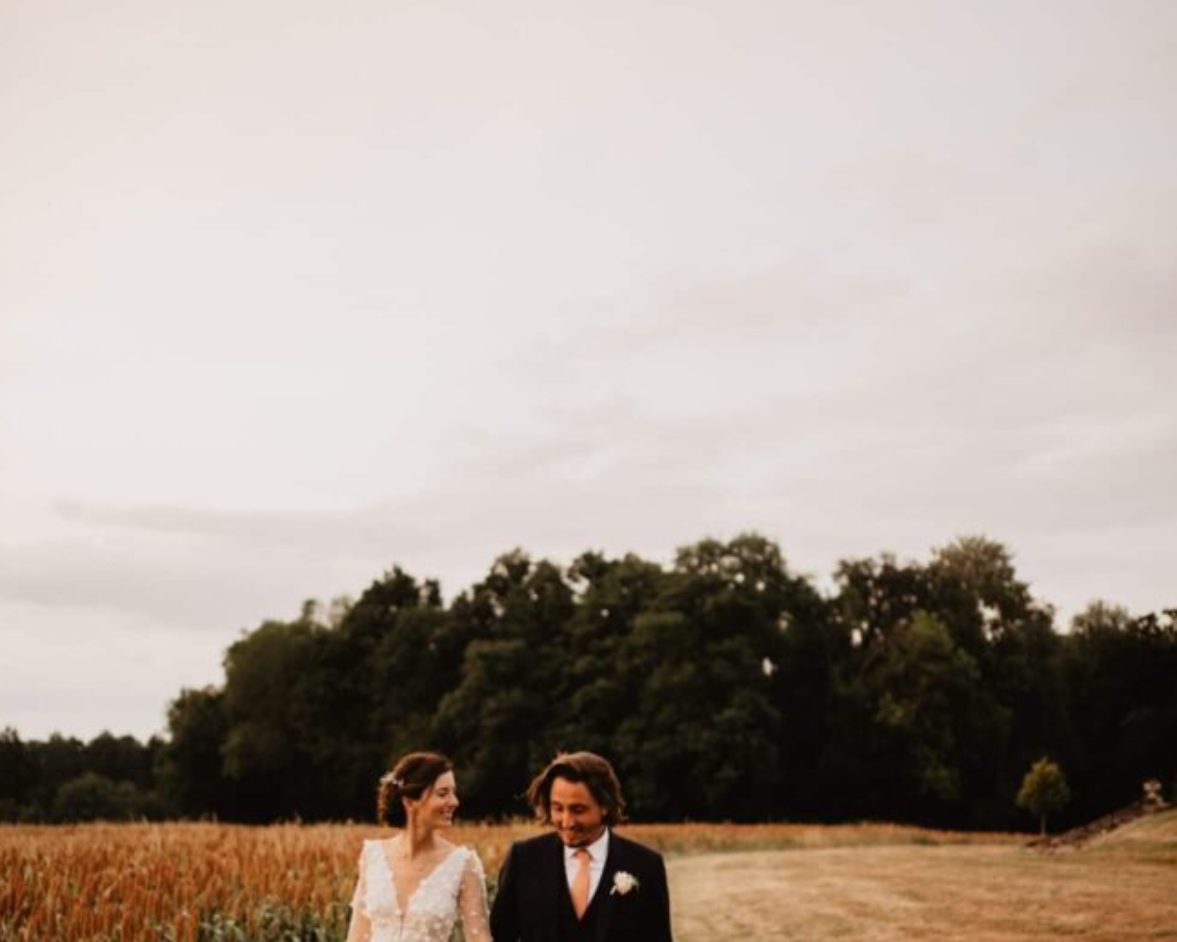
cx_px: 582
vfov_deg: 28.5
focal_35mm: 52
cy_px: 769
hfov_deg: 36.0
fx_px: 1812
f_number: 1.4
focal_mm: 35
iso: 400
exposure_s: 1/500
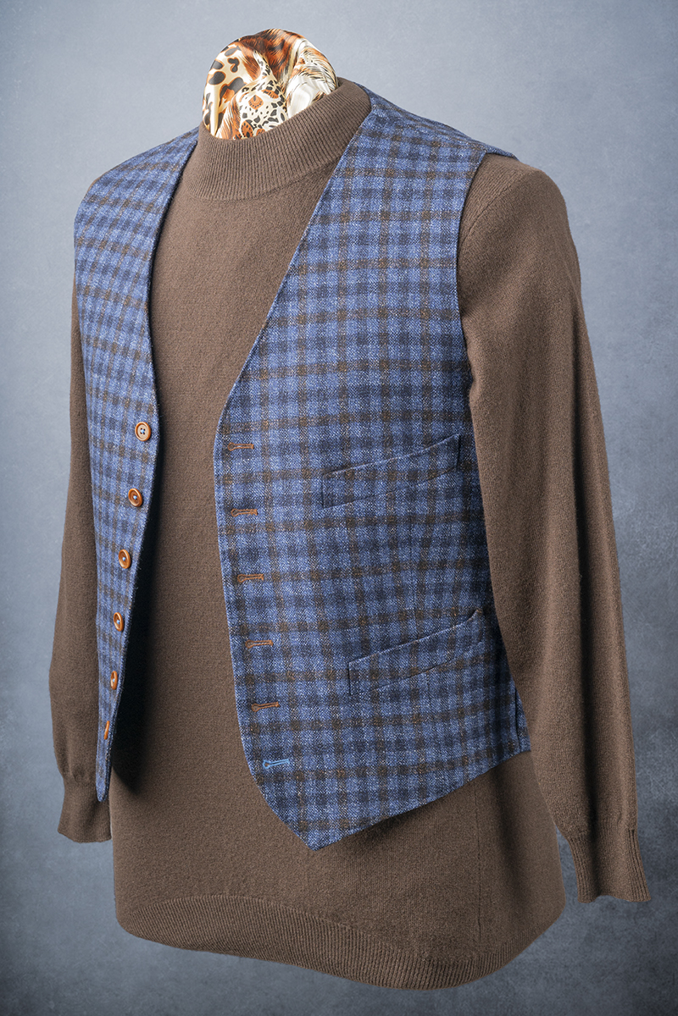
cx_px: 339
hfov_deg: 17.3
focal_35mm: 79
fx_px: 2232
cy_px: 508
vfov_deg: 25.7
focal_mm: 53
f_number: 8
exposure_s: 1/250
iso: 200
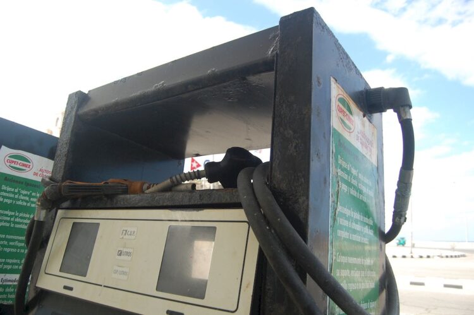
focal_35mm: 27
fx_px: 355
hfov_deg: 67.4
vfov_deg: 47.9
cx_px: 237
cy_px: 158
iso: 400
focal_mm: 18
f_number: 4
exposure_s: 1/1000
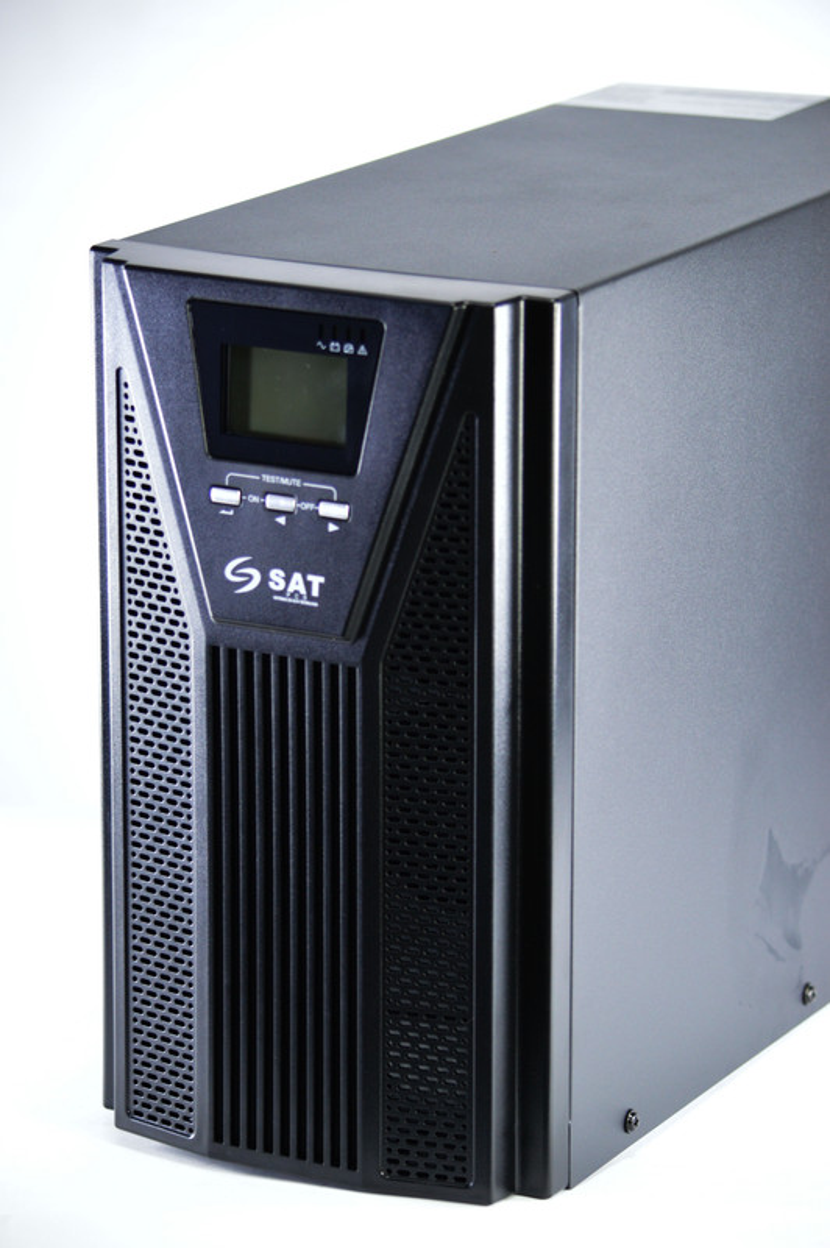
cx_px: 415
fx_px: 4053
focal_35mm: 117
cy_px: 624
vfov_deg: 17.5
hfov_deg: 11.7
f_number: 4.5
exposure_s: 1/60
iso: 720
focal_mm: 78
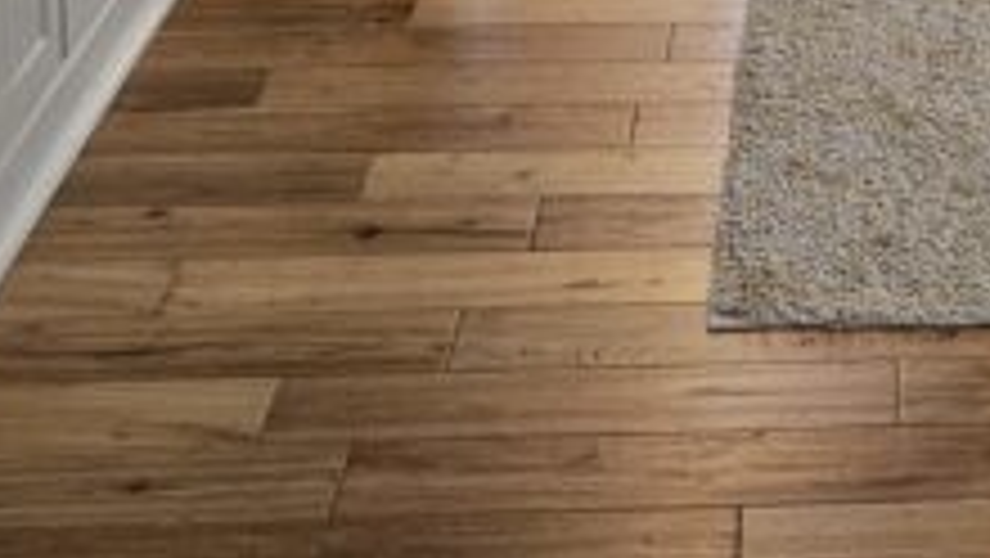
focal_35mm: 95
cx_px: 1030
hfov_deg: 21.5
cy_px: -464
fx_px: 2495
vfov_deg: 11.7
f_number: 1.8
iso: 500
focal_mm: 5
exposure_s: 1/120
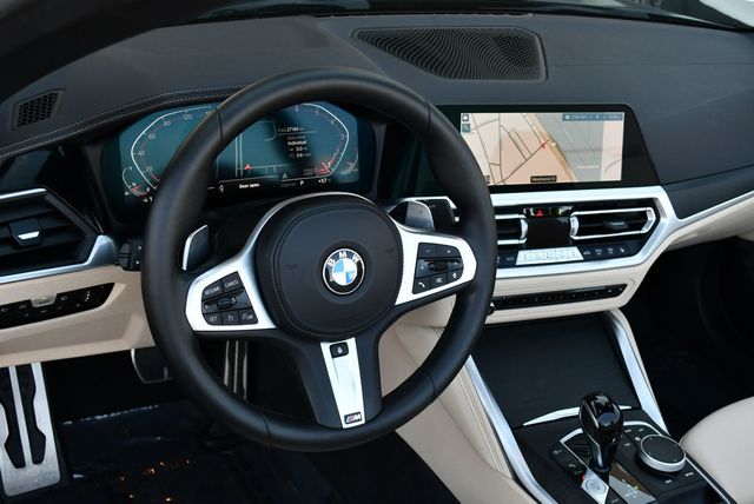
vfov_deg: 30.6
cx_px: 377
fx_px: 922
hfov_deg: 44.5
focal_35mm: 44
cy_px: 252
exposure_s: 1/250
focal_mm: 22
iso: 400
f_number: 4.5
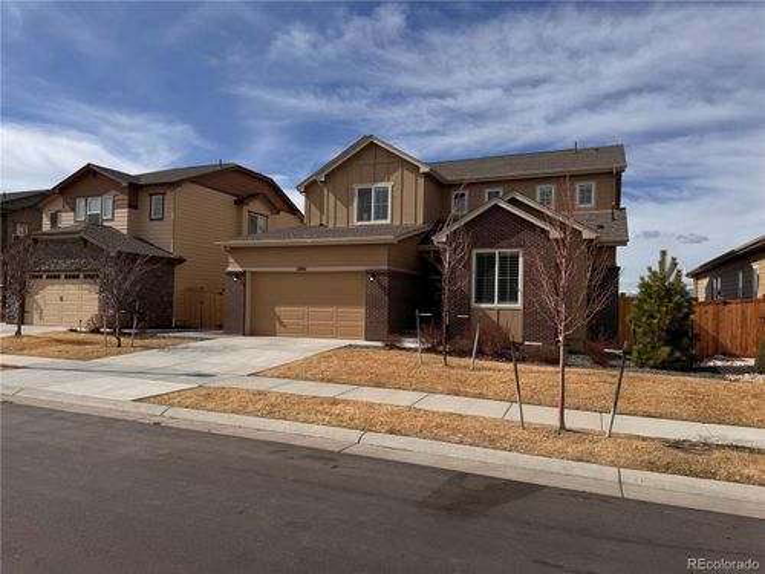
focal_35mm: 24
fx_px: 530
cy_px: 287
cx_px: 382
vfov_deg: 56.8
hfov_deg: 71.6
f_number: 1.78
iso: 80
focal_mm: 6.76
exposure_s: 1/7937
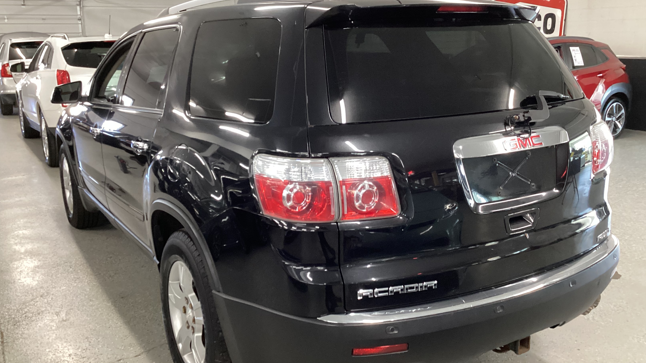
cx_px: 323
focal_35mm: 34
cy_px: 173
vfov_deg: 34.7
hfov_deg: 58.0
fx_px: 582
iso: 320
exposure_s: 1/40
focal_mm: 3.3
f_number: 2.4
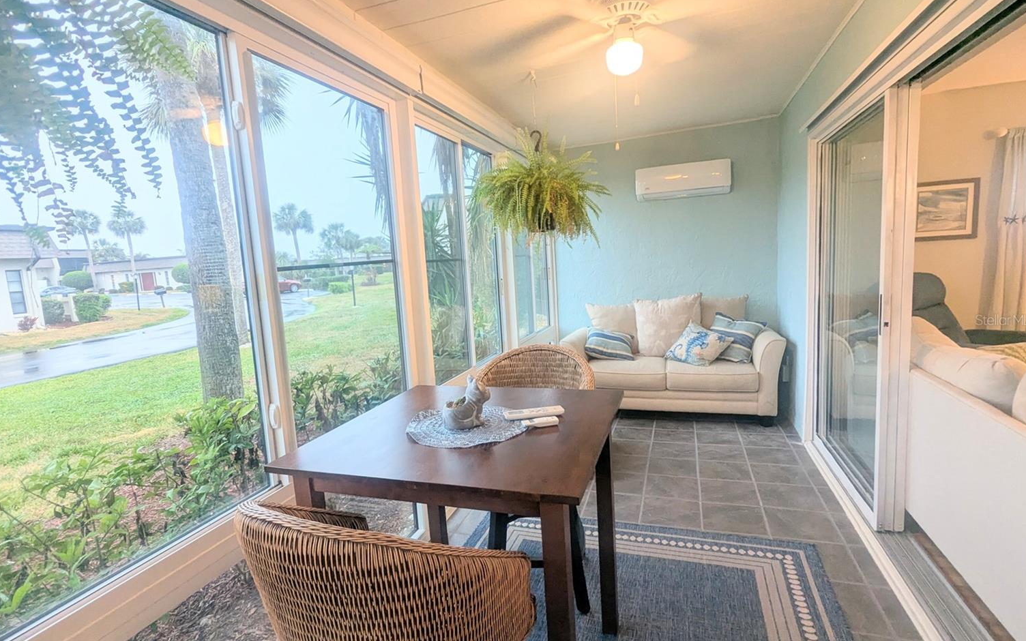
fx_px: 503
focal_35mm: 18
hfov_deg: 91.1
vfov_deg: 65.0
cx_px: 496
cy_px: 320
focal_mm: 2.35
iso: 53
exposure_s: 1/60
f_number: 2.2
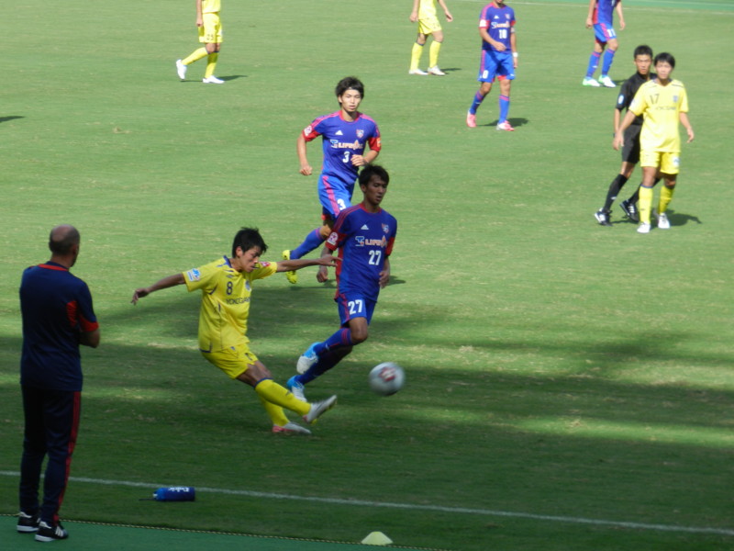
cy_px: 276
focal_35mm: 263
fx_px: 5577
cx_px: 367
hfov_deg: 7.5
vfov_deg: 5.7
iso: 160
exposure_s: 1/400
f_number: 5.2
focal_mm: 46.7
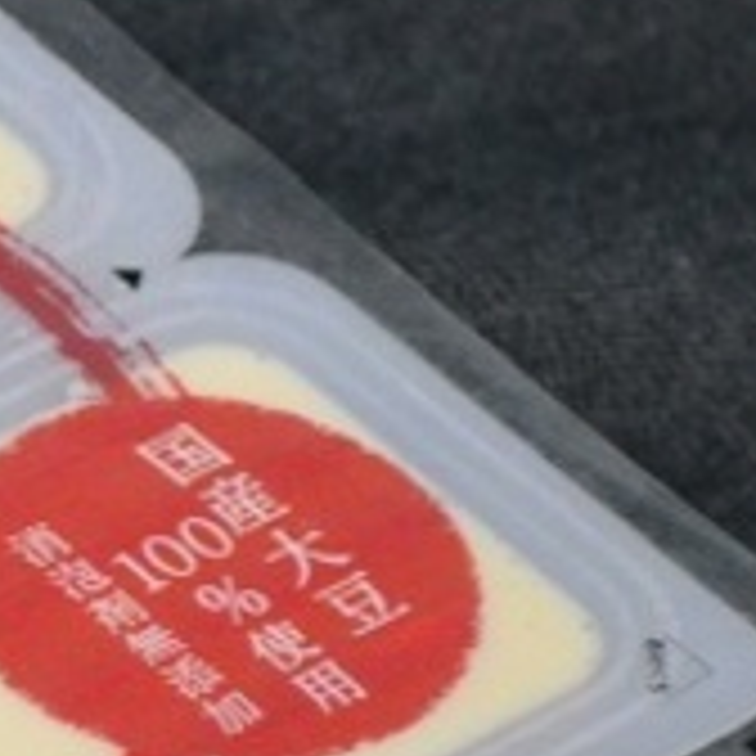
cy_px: 691
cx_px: -461
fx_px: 6687
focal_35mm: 271
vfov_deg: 6.5
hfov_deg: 6.4
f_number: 5.6
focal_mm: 55
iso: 2000
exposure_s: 1/60
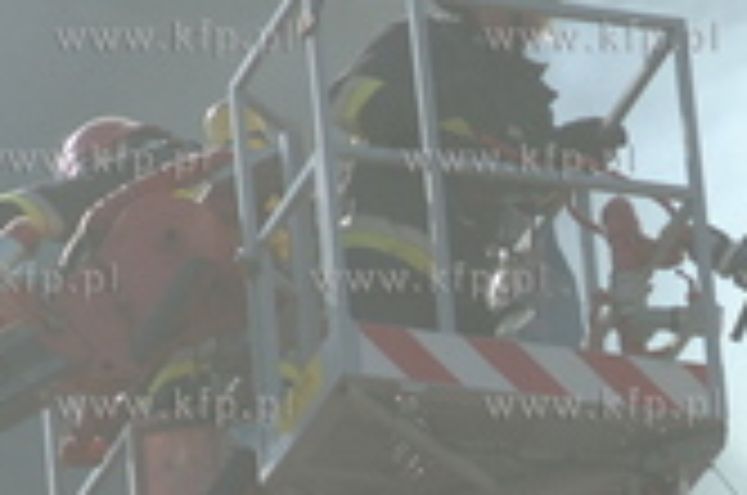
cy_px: 464
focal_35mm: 669
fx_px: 13859
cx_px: 760
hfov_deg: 3.1
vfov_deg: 2.0
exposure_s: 1/1600
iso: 400
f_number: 6.3
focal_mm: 185
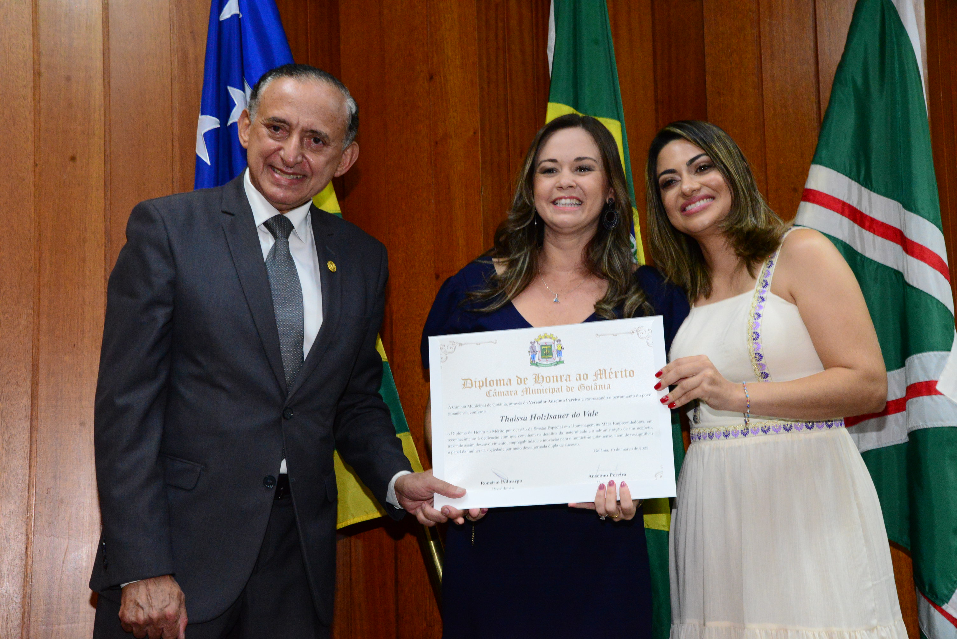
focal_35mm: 58
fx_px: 1542
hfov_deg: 34.5
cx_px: 478
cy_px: 320
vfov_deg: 23.4
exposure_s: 1/60
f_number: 8
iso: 6400
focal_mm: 58
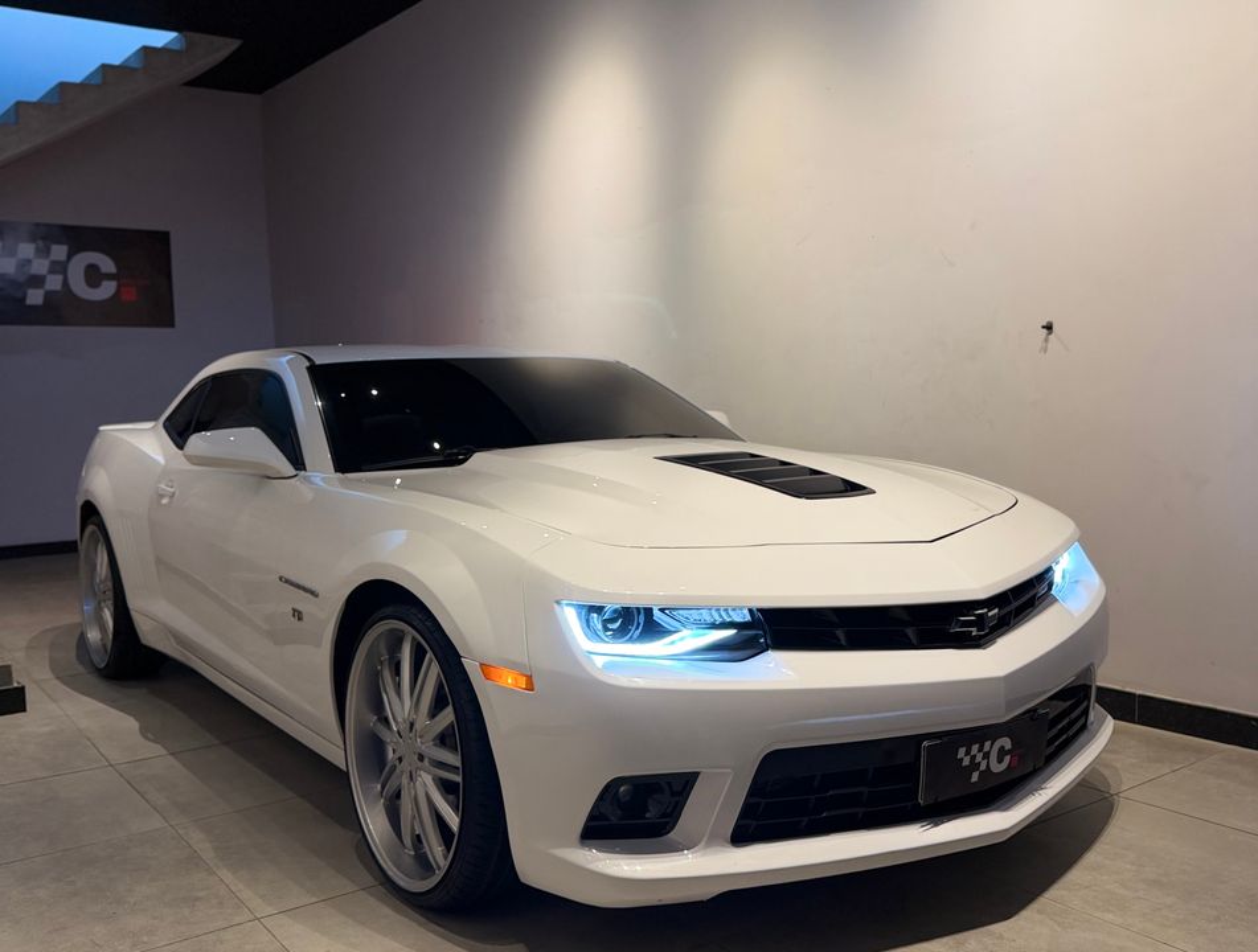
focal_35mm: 24
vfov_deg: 57.1
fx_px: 875
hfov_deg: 71.4
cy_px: 476
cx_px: 629
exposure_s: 1/120
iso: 125
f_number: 1.78
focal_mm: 6.76
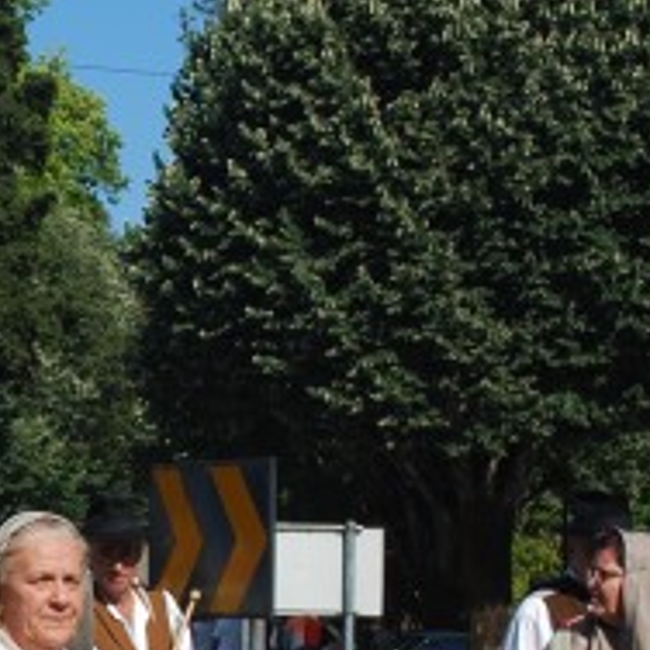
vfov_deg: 10.0
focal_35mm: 174
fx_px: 3696
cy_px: 593
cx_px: -239
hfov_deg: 9.8
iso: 100
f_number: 8
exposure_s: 1/250
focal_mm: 32
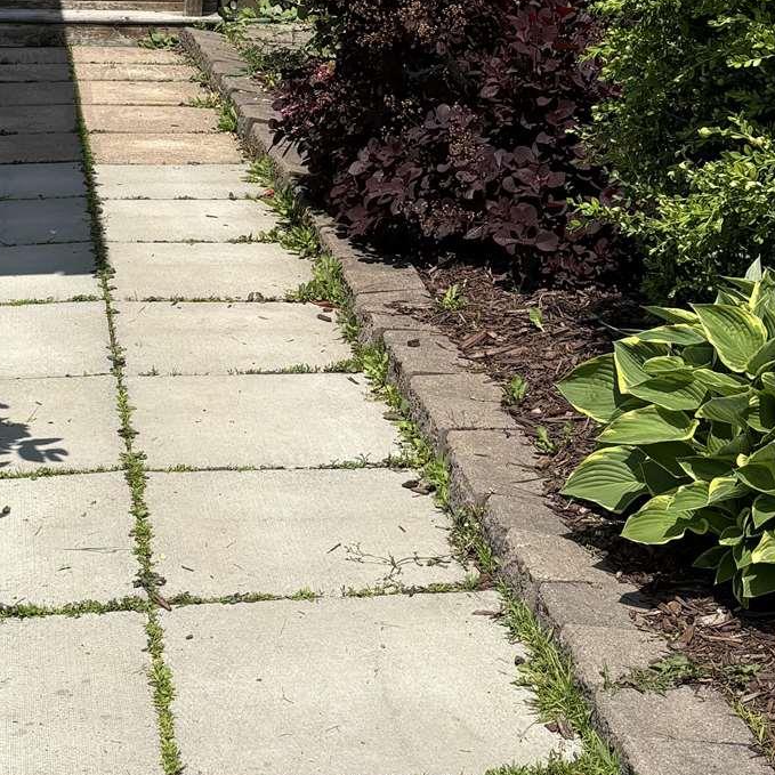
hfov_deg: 22.1
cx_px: 274
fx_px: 1976
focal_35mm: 78
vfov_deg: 22.0
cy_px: 189
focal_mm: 5.96
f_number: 1.6
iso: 50
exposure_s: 1/4255
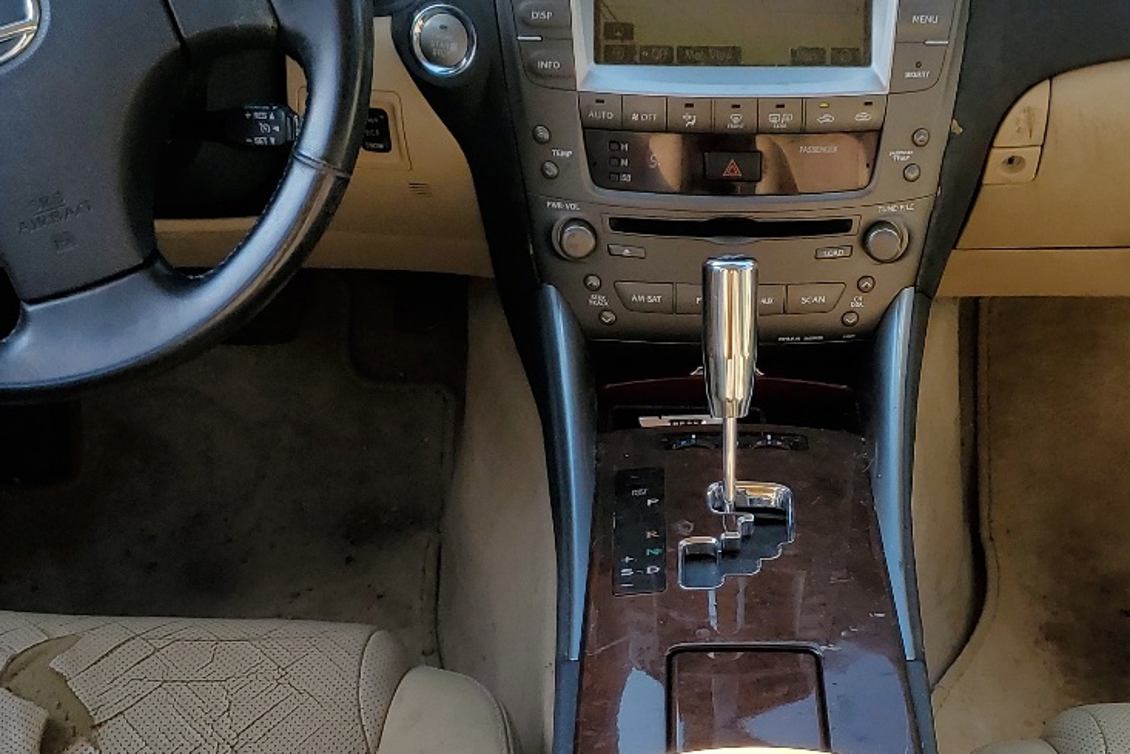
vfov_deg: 22.9
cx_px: 735
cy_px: 515
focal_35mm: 59
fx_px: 1852
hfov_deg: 33.7
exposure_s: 1/588
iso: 50
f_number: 1.5
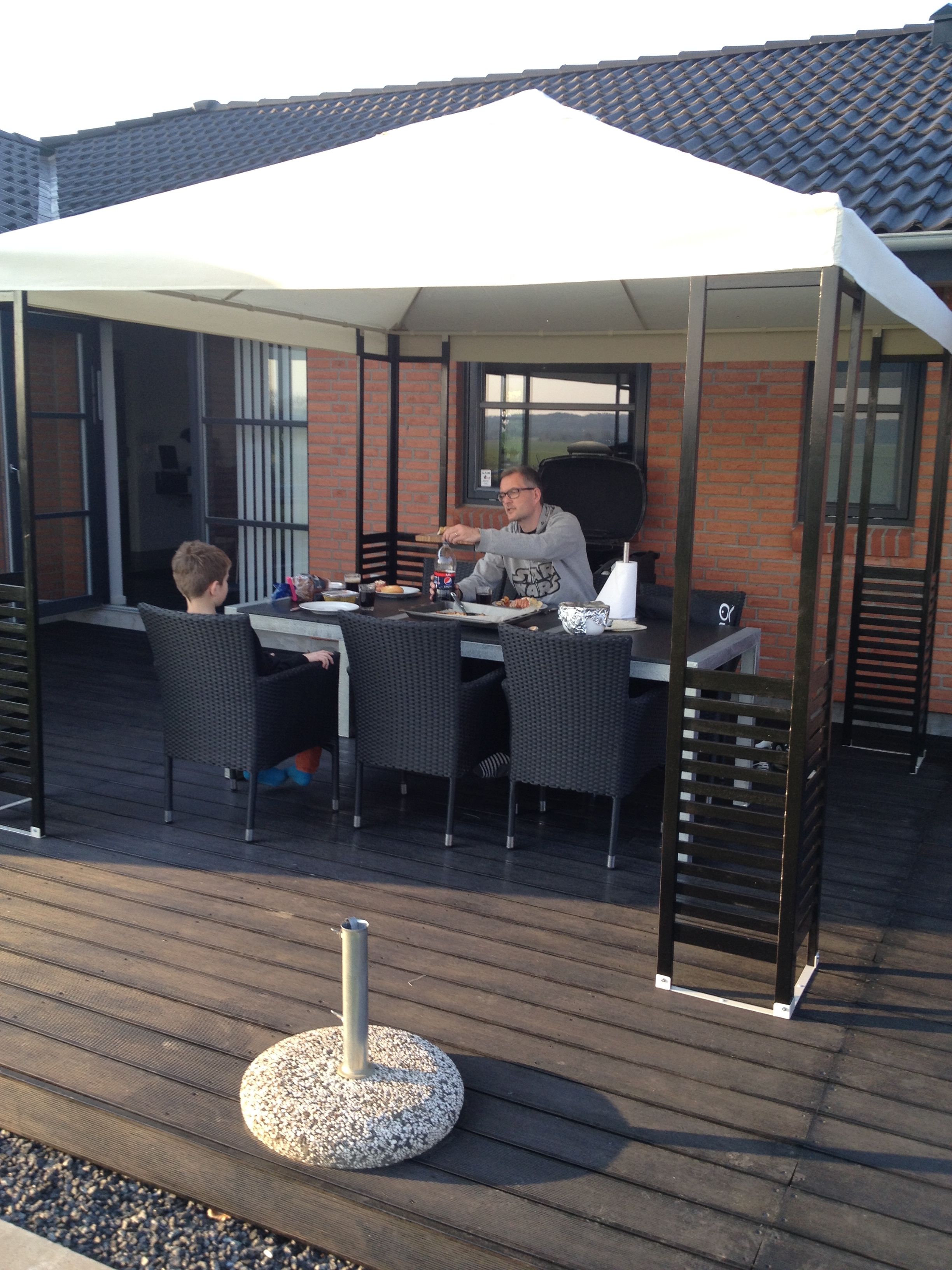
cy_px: 635
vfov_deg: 52.6
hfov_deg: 40.7
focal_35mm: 35
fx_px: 1283
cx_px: 476
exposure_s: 1/172
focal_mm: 4.28
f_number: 2.4
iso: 50
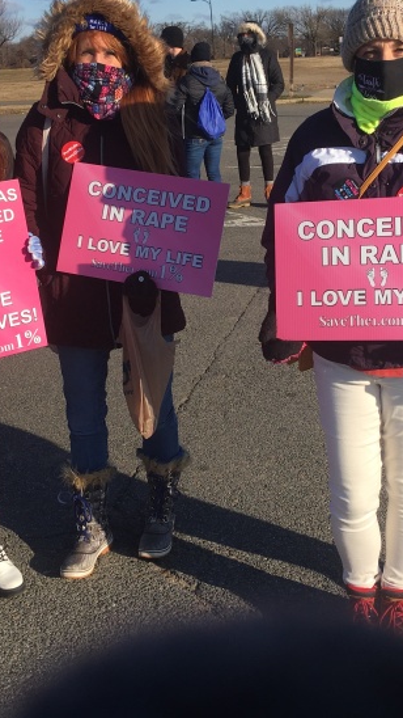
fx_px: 931
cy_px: 307
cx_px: 250
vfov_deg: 42.0
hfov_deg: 24.4
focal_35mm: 49
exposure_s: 1/1479
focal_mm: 4.15
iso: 25
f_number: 2.2
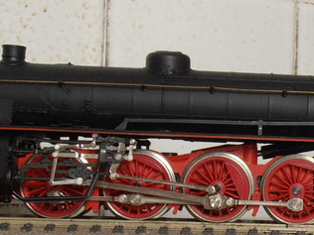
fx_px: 1134
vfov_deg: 11.9
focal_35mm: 125
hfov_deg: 15.2
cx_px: 376
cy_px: 137
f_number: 3.9
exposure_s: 1/10
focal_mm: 6.61
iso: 125
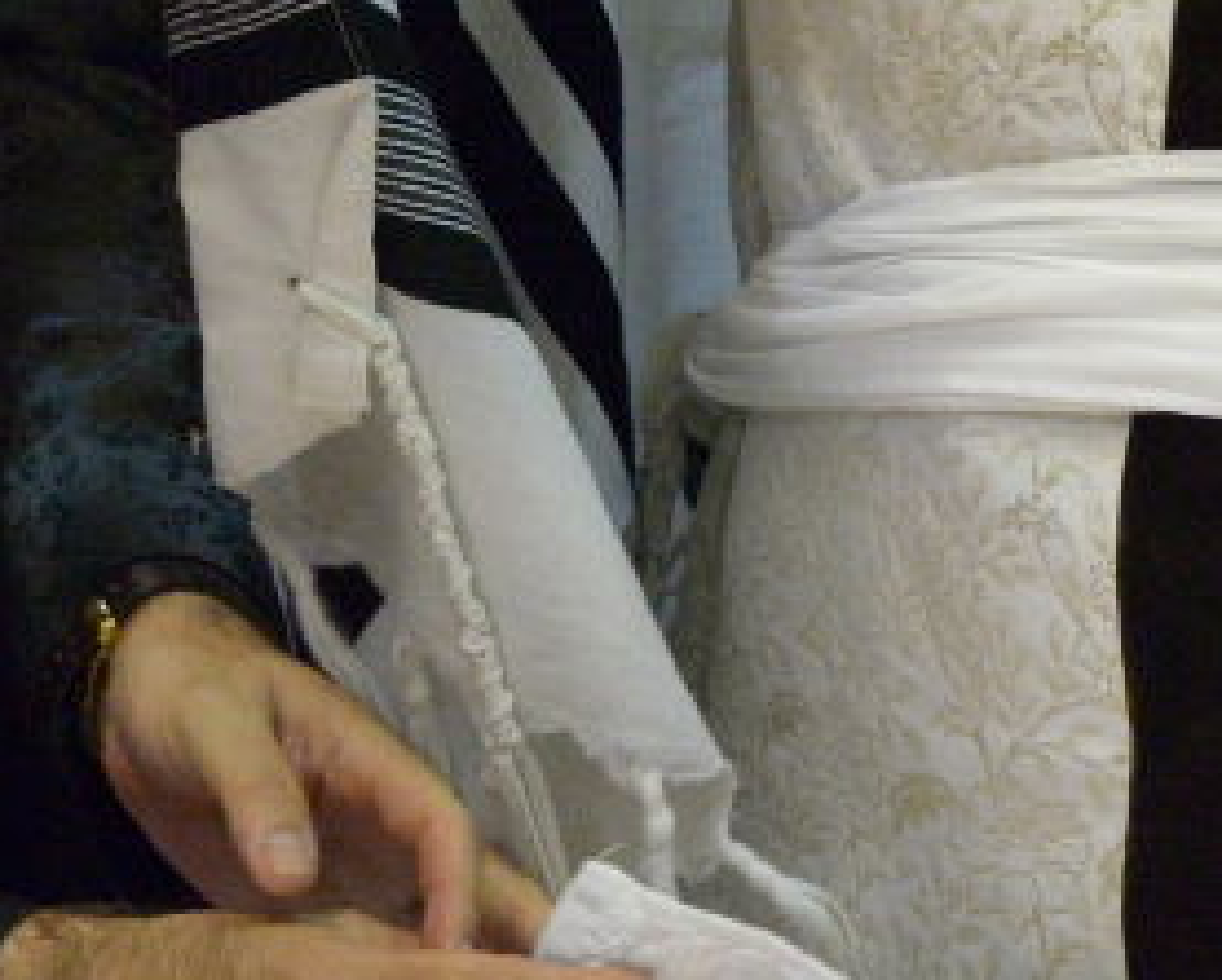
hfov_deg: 5.7
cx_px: 556
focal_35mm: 338
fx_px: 12233
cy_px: -735
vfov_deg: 4.5
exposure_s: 1/160
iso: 6400
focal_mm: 78
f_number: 6.3
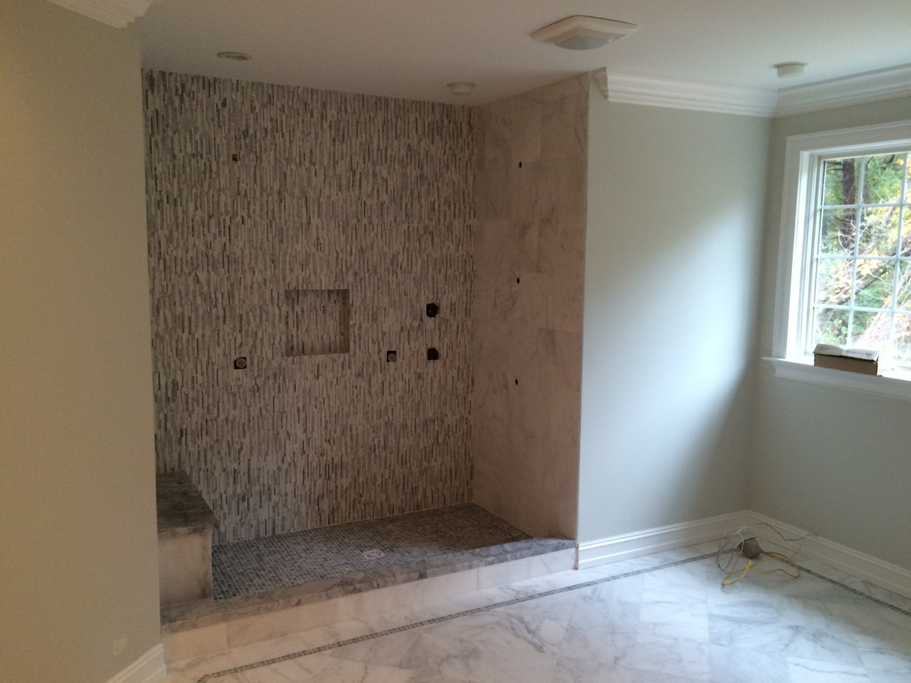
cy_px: 342
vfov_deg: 48.2
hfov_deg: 61.7
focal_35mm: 29
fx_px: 763
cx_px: 456
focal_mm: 4.15
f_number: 2.2
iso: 64
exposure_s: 1/30
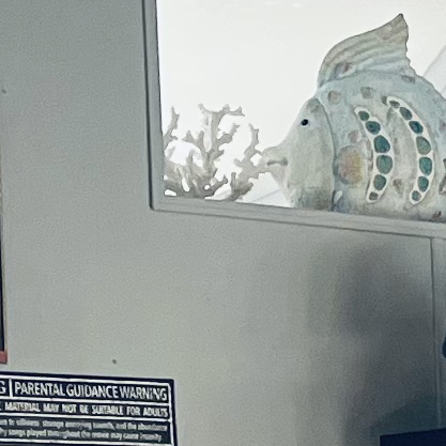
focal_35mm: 222
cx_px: 856
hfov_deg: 7.6
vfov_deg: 7.4
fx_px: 3236
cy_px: 1045
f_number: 1.6
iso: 125
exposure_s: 1/119
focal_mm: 5.1
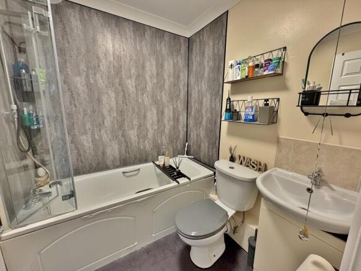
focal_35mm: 14
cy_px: 136
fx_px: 146
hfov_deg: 102.1
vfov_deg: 85.7
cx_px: 180
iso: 320
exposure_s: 1/50
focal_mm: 2.22
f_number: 2.2
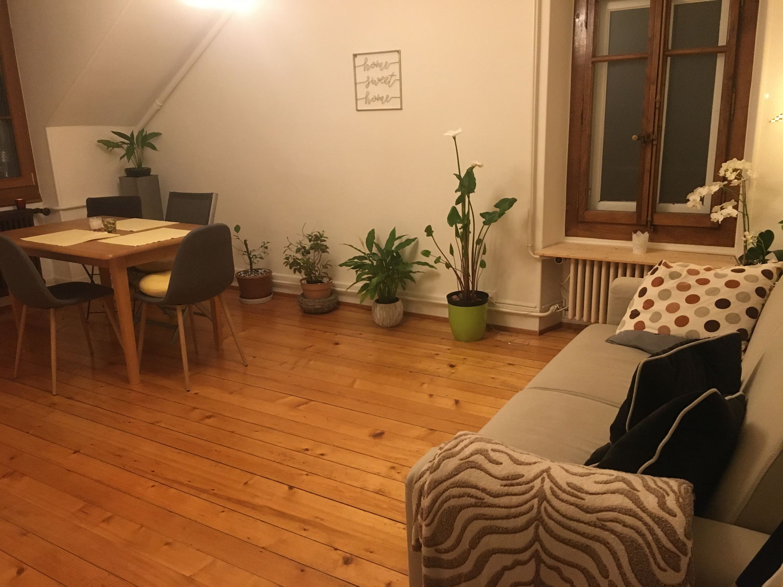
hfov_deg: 61.7
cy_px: 294
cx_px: 392
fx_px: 656
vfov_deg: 48.2
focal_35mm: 29
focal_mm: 4.15
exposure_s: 1/17
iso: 200
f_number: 2.2
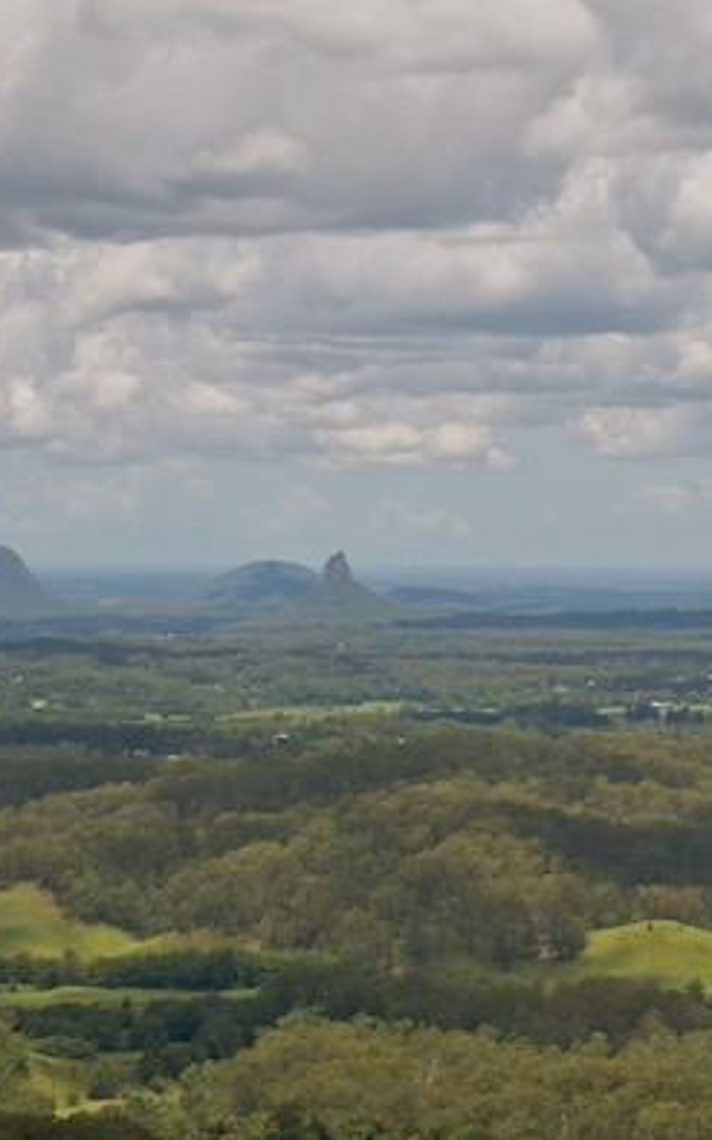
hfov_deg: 10.2
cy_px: 570
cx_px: 504
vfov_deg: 16.3
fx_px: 3970
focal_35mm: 128
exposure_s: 1/500
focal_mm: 55
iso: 320
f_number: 11
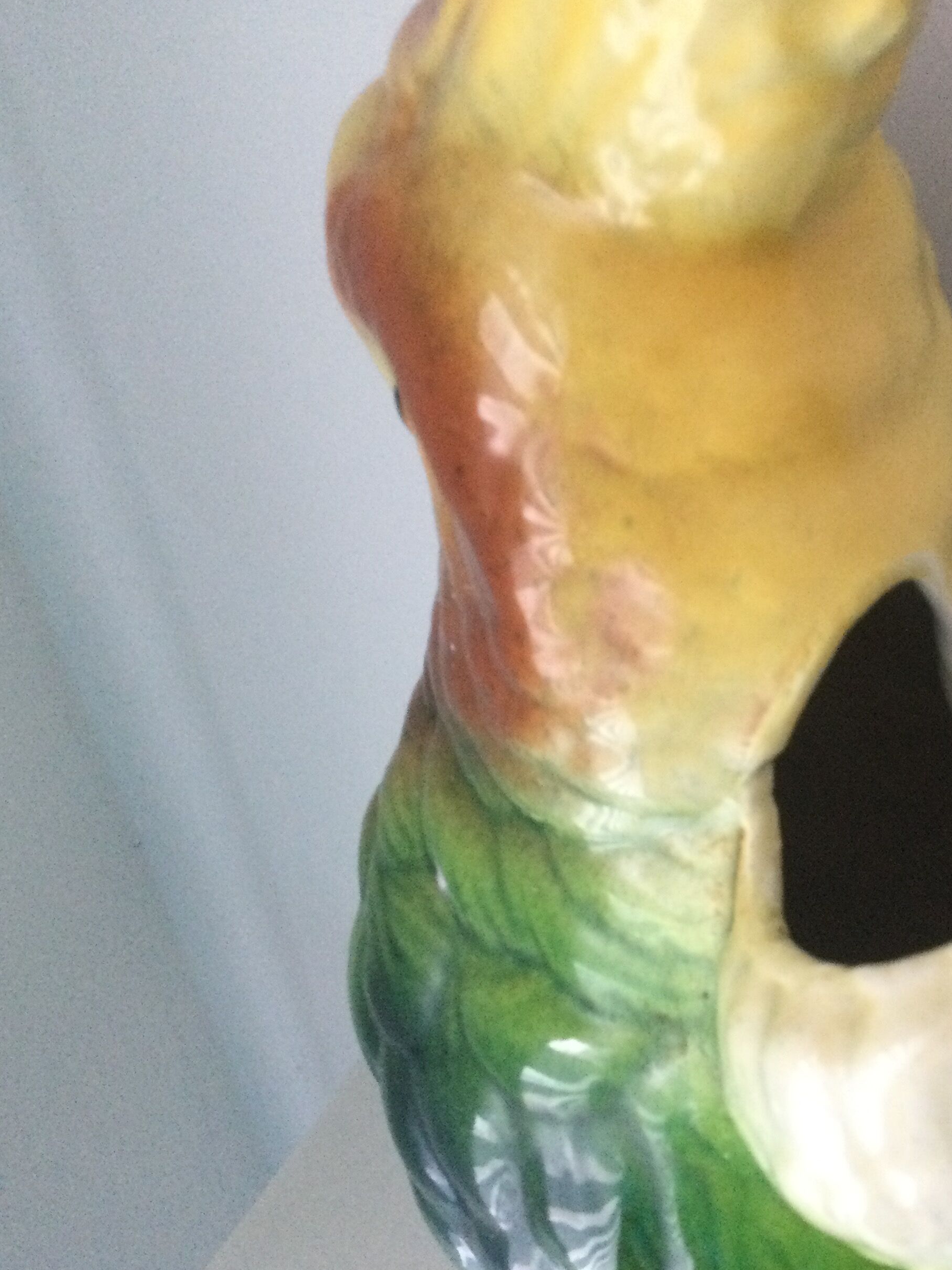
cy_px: 641
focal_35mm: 42
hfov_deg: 33.6
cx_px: 724
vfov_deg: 44.8
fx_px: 1540
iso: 200
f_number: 2.4
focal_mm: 3.3
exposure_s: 1/20
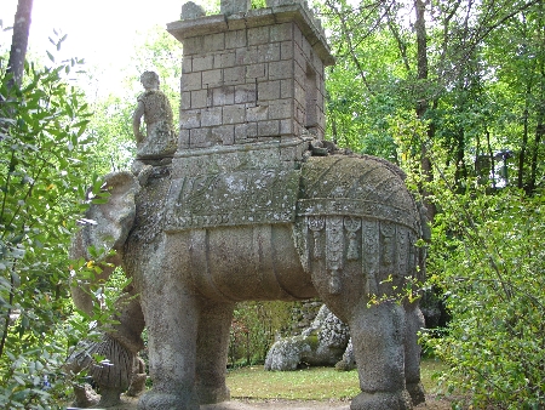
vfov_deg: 33.6
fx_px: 677
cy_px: 205
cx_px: 272
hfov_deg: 43.8
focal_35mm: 43
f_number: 2.9
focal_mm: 8.86
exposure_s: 1/52
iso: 50
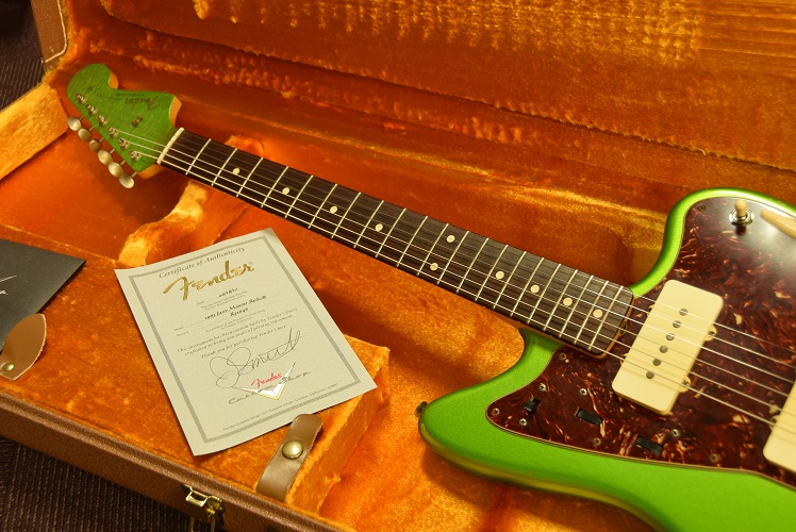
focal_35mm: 42
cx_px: 398
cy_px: 266
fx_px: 929
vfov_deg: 31.9
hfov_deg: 46.4
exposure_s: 1/5
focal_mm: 28
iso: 100
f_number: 4
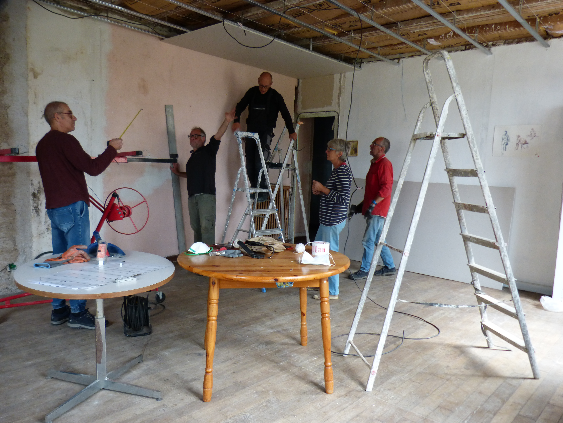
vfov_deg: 51.4
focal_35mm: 27
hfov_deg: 65.3
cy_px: 212
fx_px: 439
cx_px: 282
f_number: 2.8
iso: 200
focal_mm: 4.7
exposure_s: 1/60
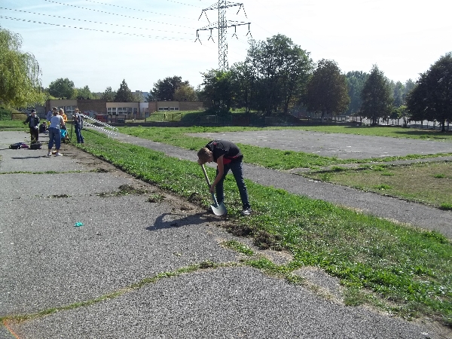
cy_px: 170
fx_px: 418
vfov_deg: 44.2
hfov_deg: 56.8
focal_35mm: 32
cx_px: 226
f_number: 8.8
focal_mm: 5.7
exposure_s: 1/125
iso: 64
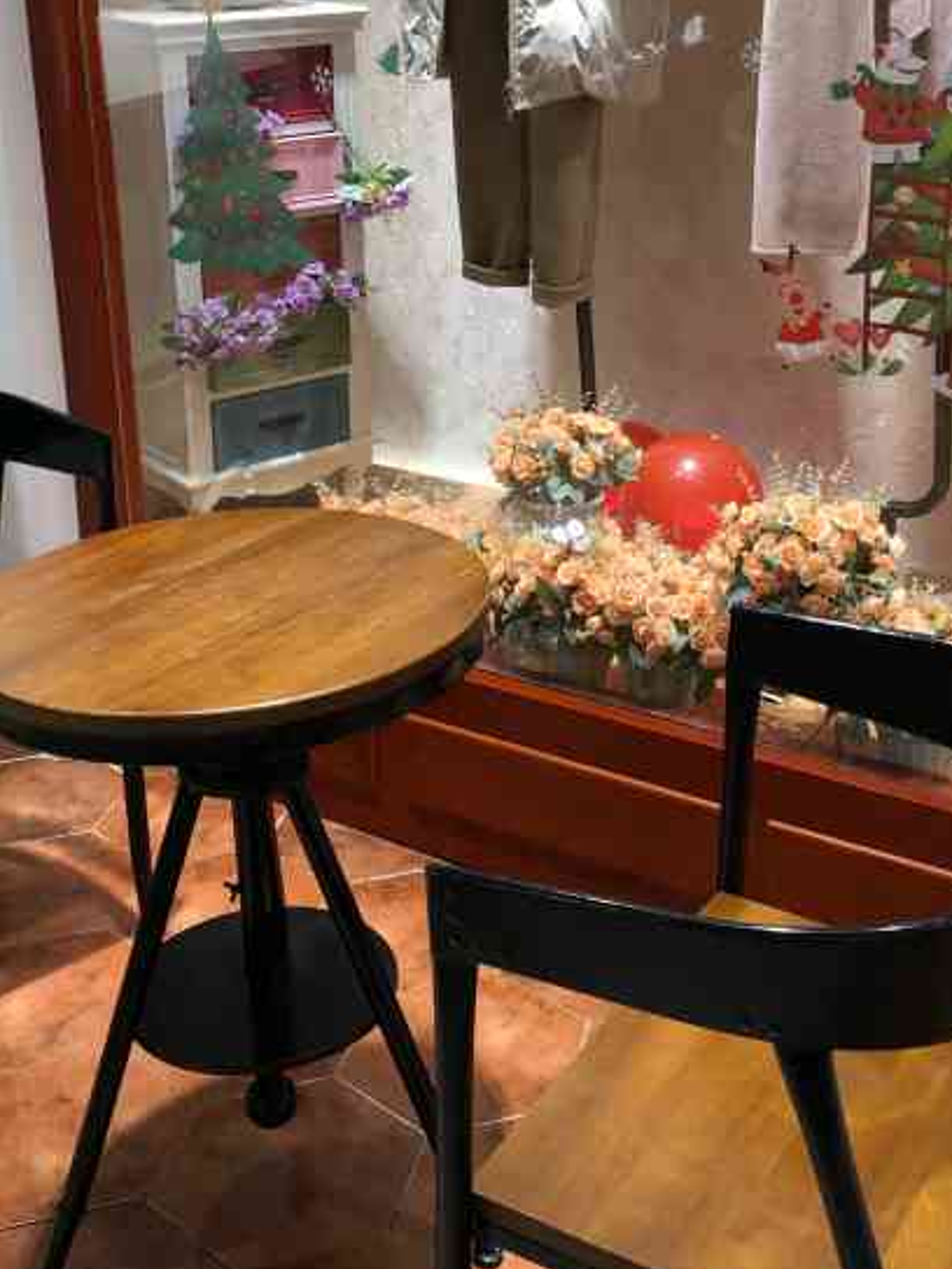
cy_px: 377
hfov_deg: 30.3
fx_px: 1760
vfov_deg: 39.0
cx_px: 478
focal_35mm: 48
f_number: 1.8
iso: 25
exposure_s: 1/33
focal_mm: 4
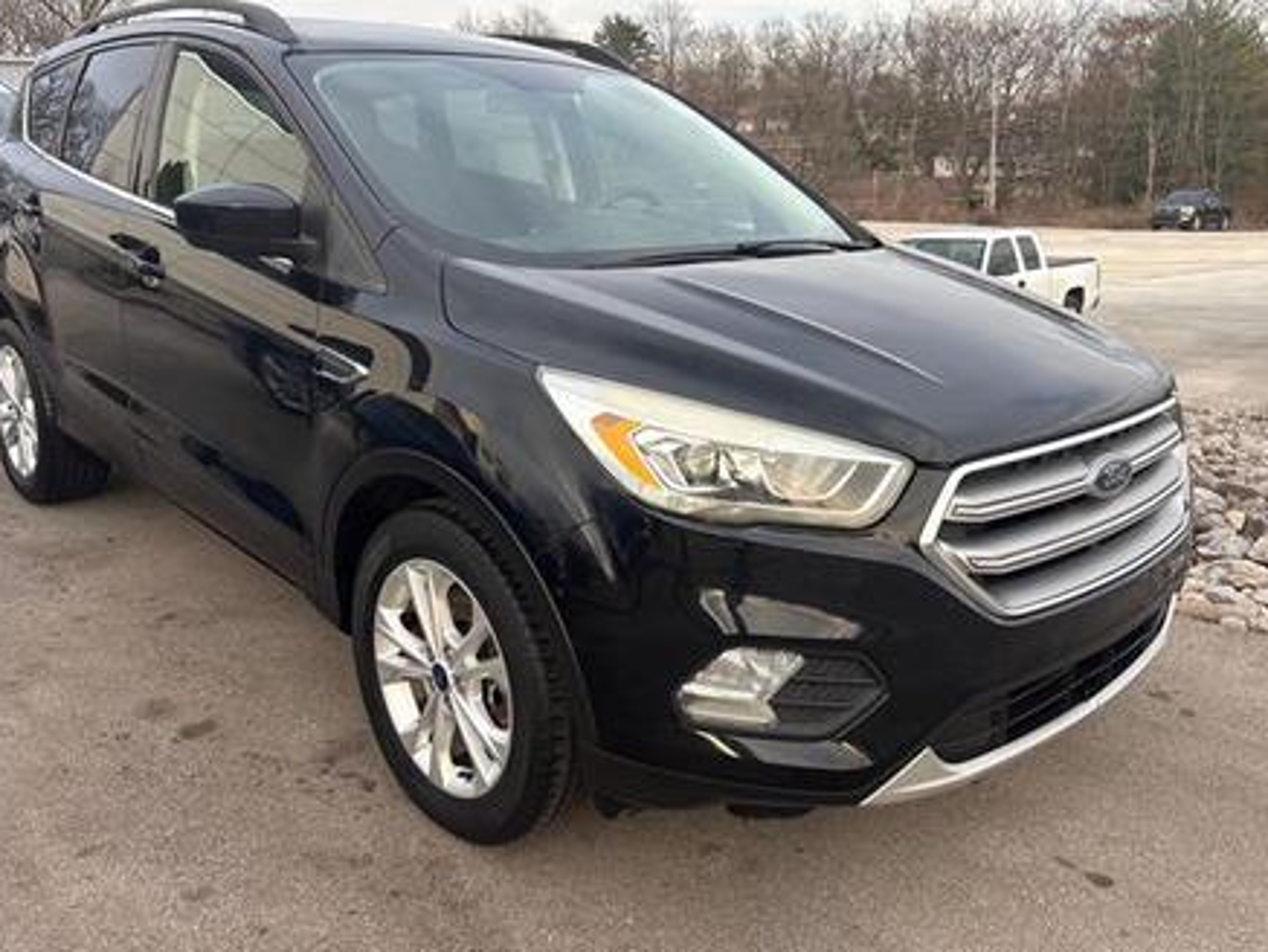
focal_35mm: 30
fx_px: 1099
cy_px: 453
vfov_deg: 46.8
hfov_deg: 59.9
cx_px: 653
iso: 50
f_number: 1.6
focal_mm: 5.96
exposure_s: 1/427
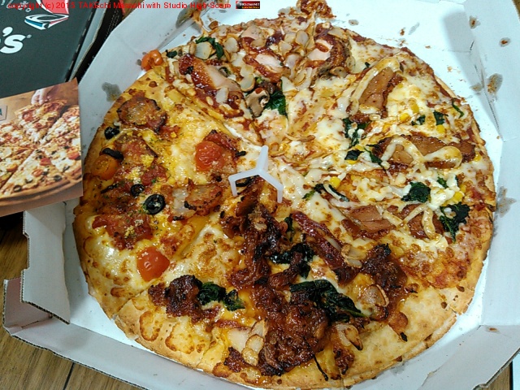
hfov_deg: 60.0
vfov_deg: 46.8
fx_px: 451
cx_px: 260
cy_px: 195
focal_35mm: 30
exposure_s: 1/16.7
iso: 400
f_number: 2.4
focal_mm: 4
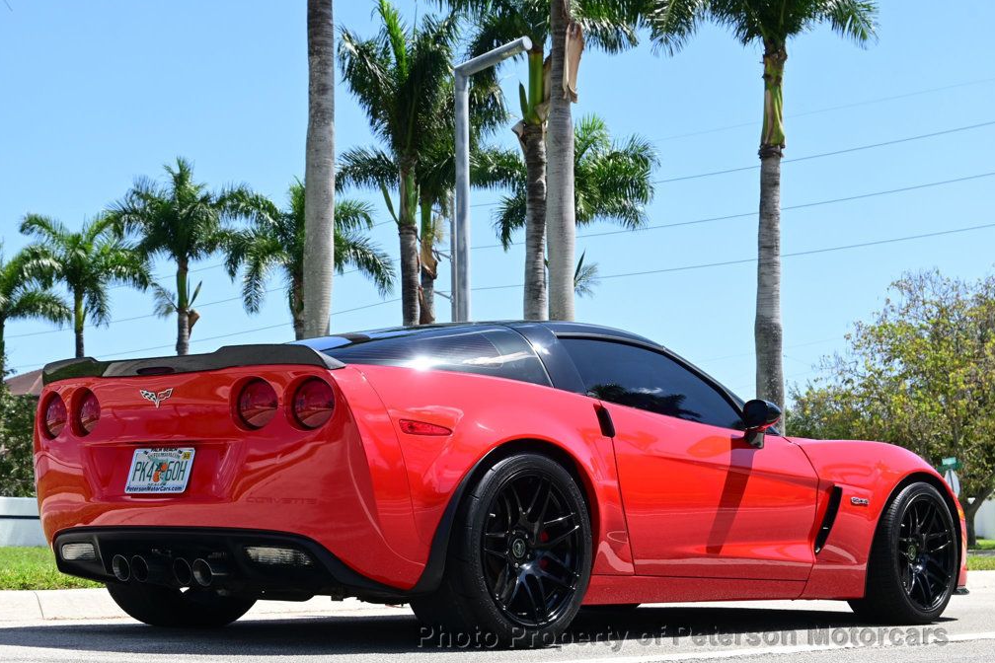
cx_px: 496
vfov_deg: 20.3
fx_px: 1852
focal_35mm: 67
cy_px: 329
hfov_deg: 30.1
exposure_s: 1/200
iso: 100
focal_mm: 44
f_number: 7.1
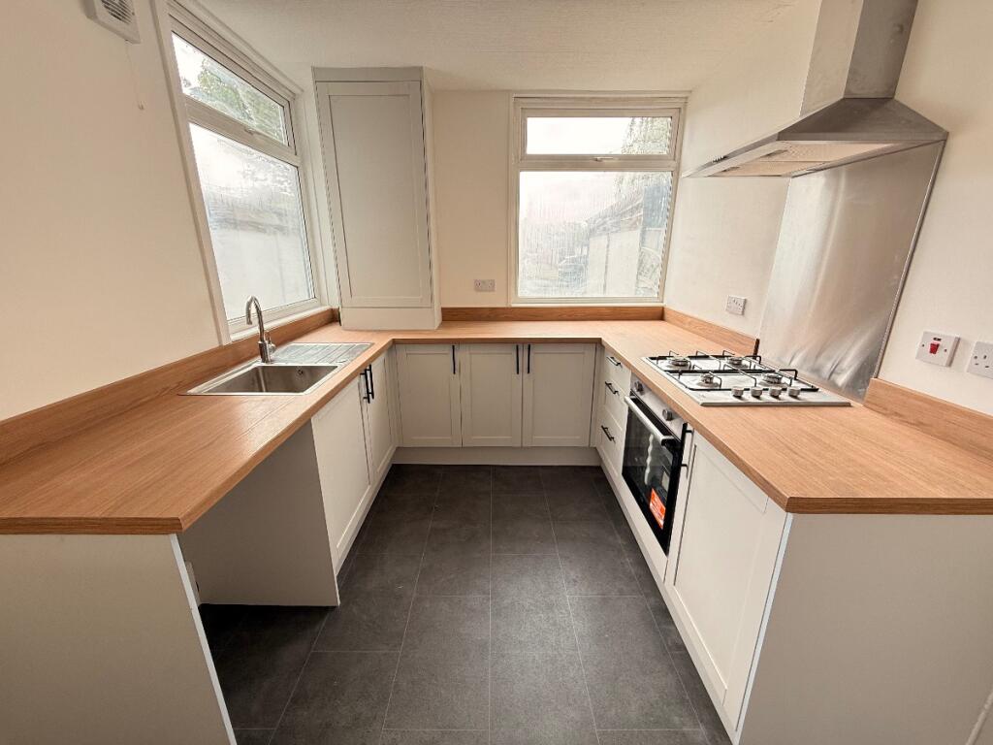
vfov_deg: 85.7
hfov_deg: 102.1
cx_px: 496
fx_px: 402
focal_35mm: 14
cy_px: 372
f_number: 2.2
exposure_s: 1/168
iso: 64
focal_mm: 2.22
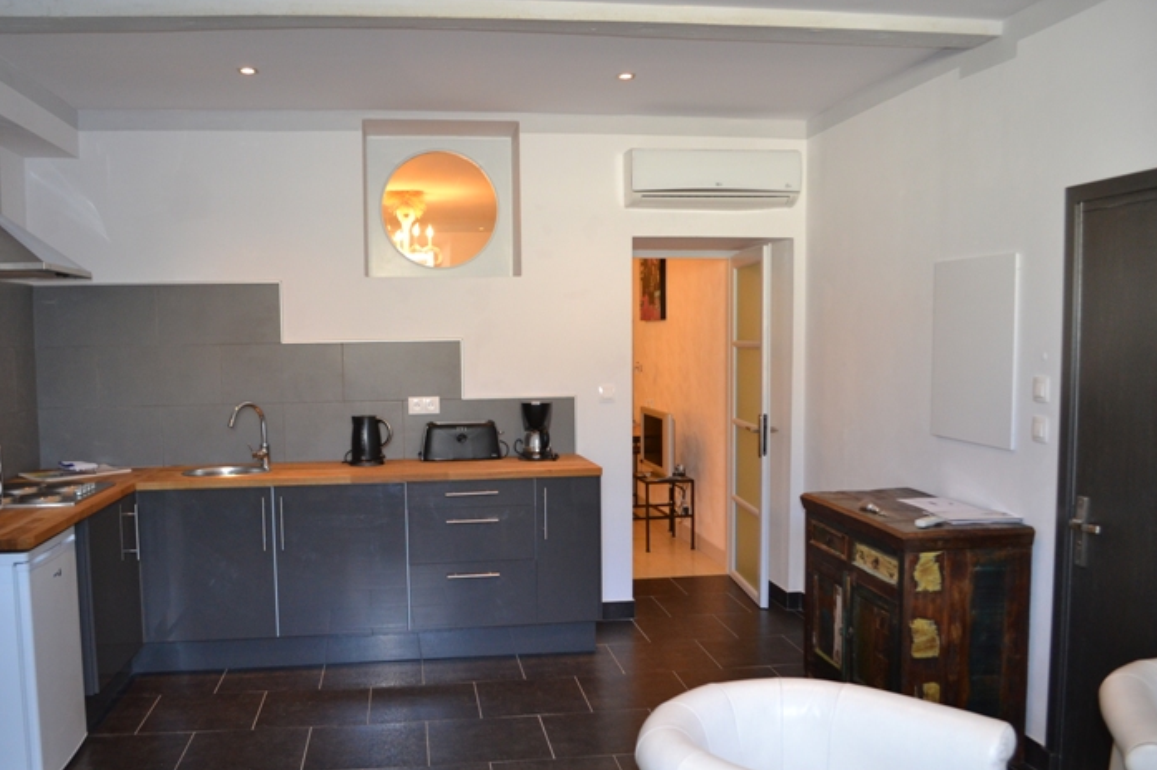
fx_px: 996
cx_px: 535
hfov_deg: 60.2
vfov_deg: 42.2
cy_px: 434
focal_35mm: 31
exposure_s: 1/60
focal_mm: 18
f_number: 3.5
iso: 800
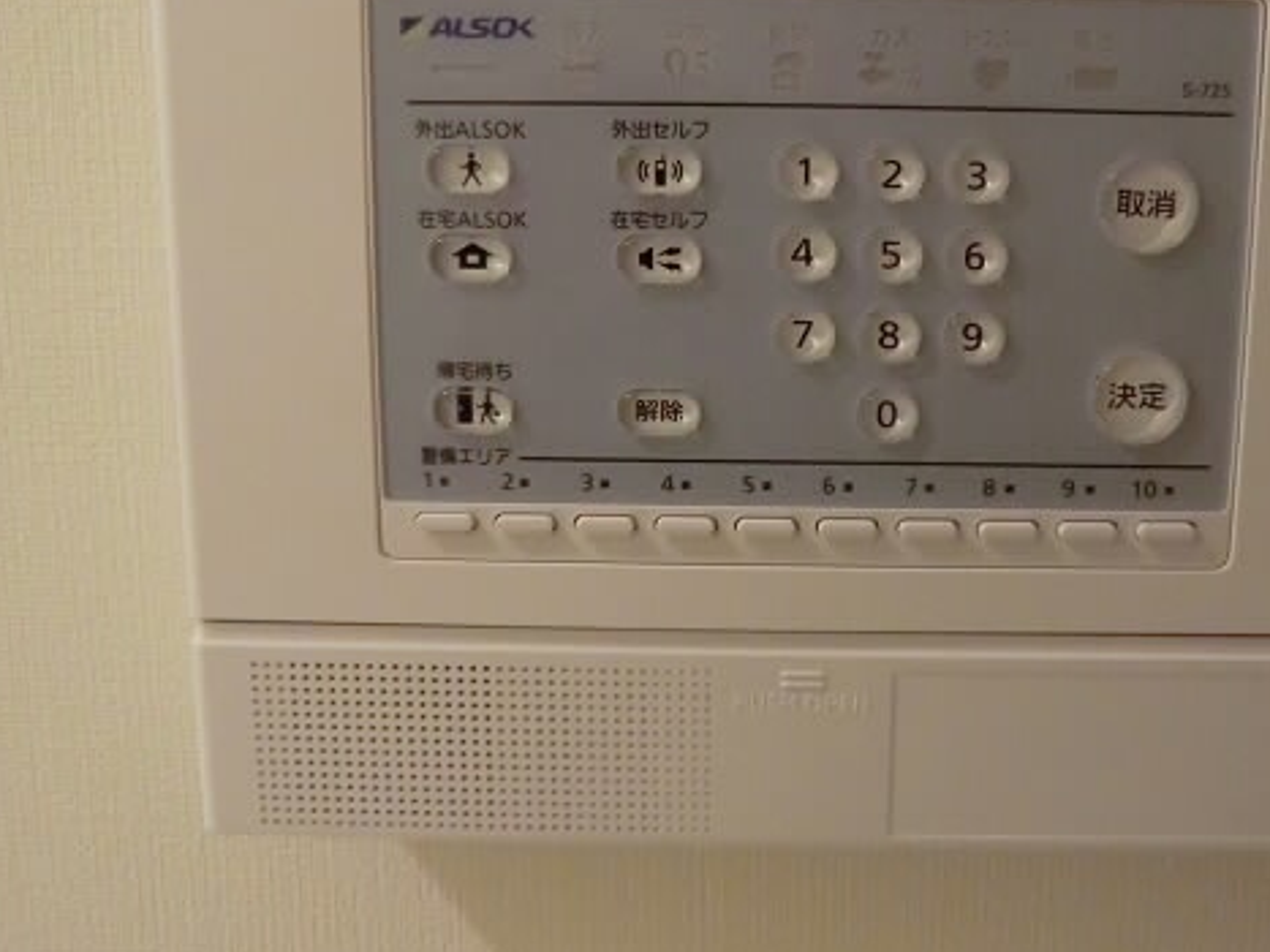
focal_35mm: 36
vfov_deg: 39.6
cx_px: 786
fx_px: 1320
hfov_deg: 50.9
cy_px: 418
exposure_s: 1/25
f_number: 3.2
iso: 800
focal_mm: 4.3
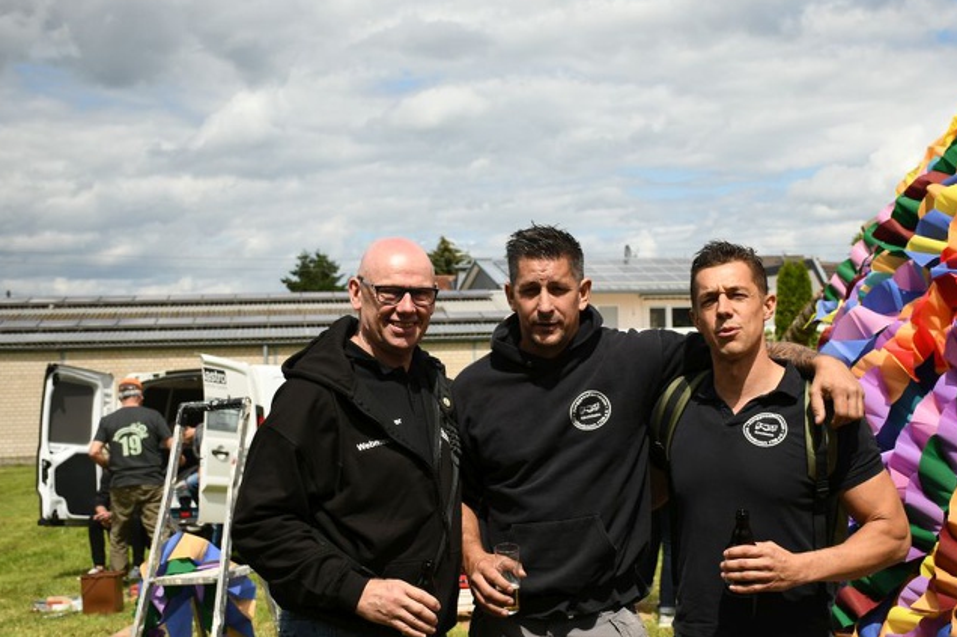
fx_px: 1487
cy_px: 362
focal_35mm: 56
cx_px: 561
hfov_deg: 35.6
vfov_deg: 24.1
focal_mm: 30
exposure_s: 1/1000
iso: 100
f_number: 5.6
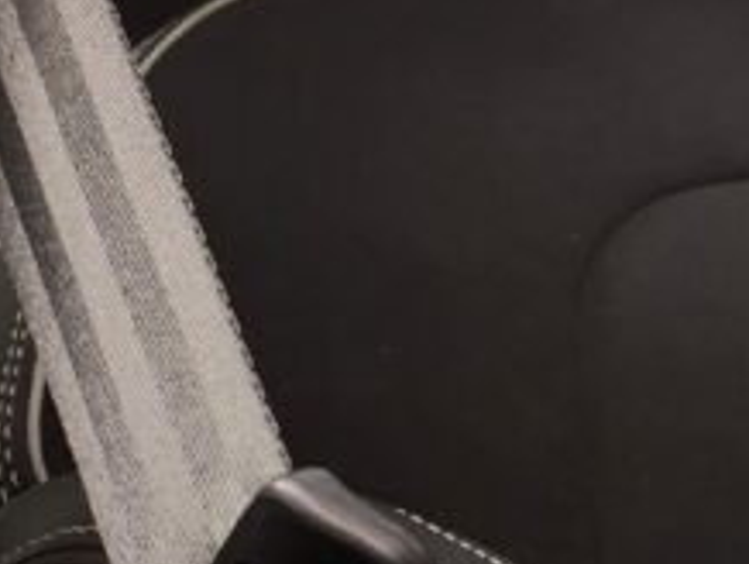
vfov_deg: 12.5
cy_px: -454
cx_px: 1639
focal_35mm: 108
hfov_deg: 14.2
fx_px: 2339
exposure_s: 1/50
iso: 200
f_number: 1.8
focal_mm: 5.4
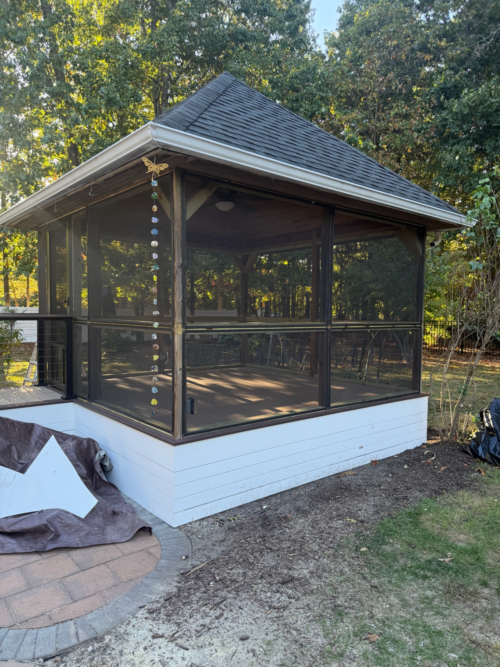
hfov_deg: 56.8
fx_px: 462
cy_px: 334
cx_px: 250
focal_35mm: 24
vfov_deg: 71.6
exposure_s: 1/207
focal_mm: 6.76
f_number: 1.78
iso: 100
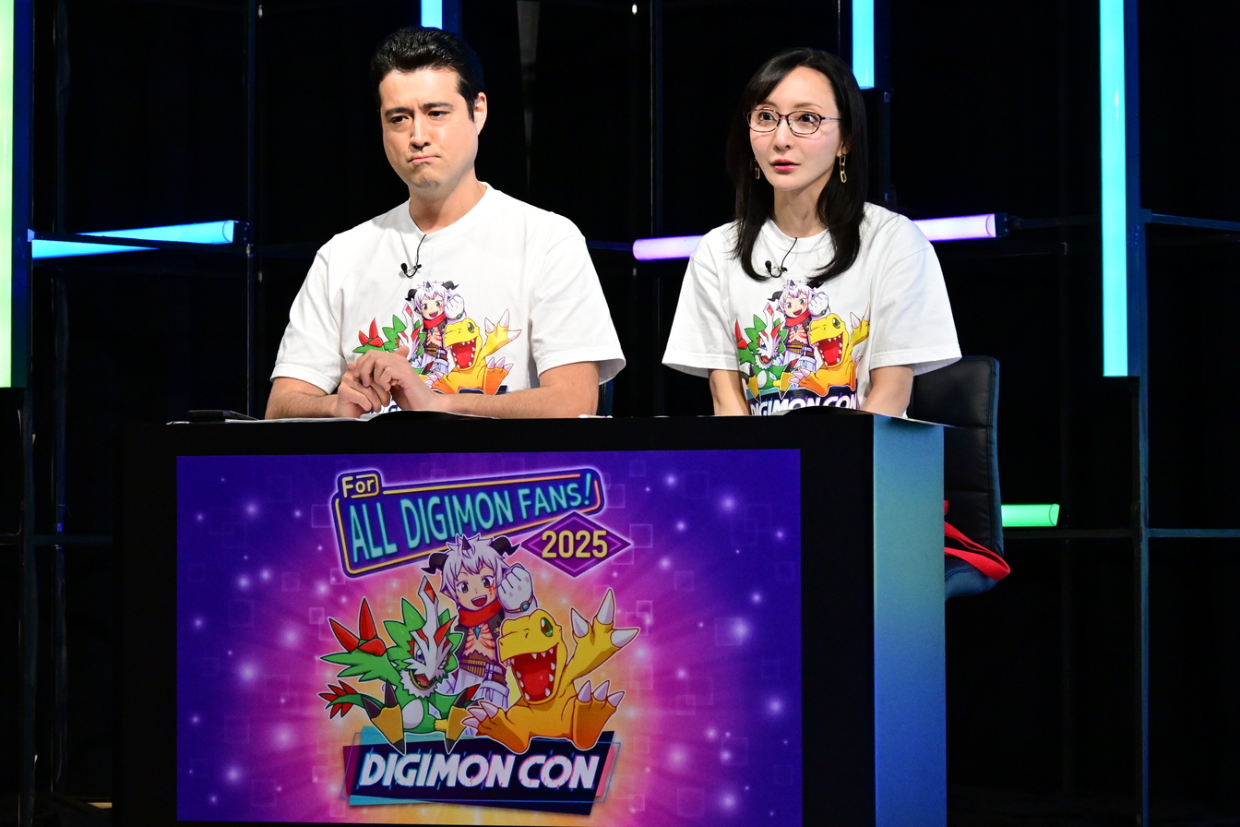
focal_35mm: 121
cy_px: 414
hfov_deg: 16.9
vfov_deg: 11.3
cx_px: 620
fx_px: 4167
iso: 4000
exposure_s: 1/250
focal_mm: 81
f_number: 6.3
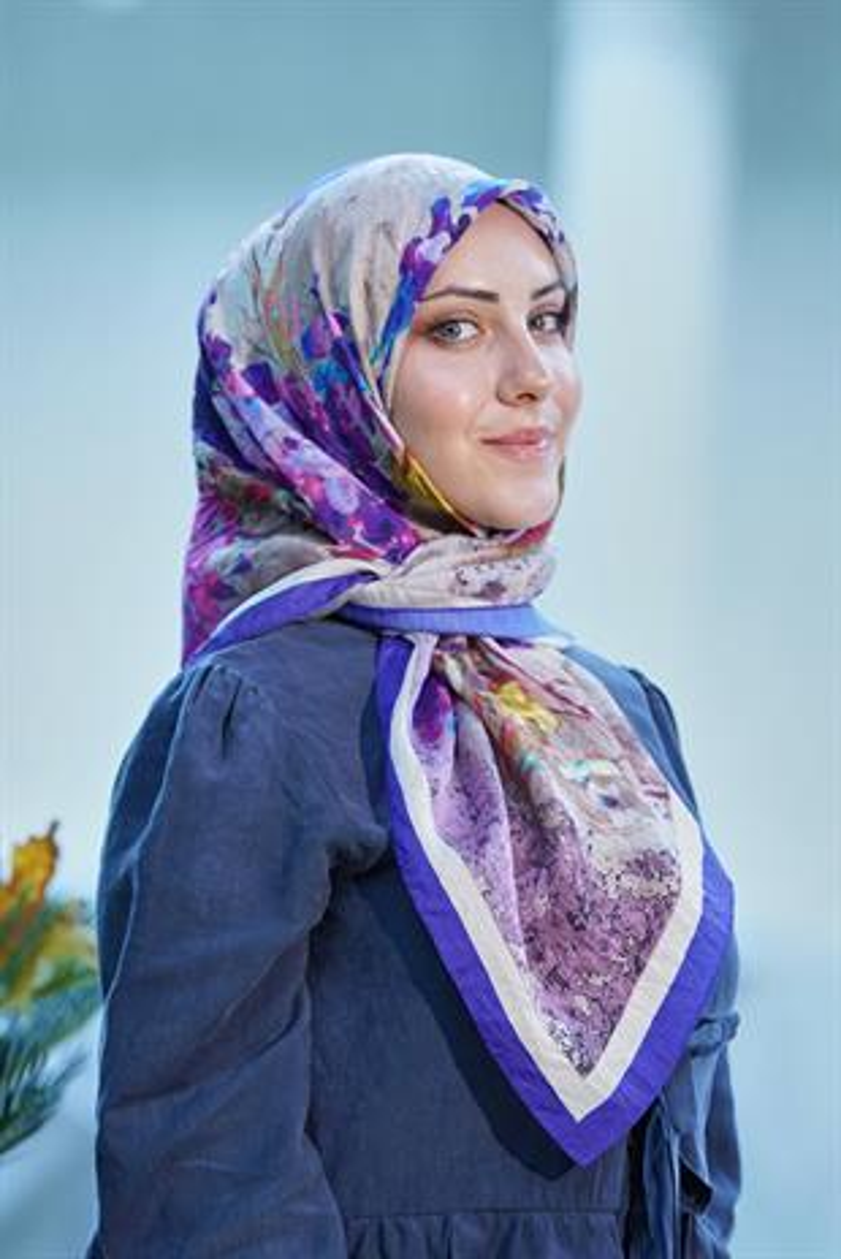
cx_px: 420
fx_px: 4198
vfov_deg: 17.1
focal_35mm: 120
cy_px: 630
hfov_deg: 11.4
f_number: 3.5
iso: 640
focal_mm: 120
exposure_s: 1/200
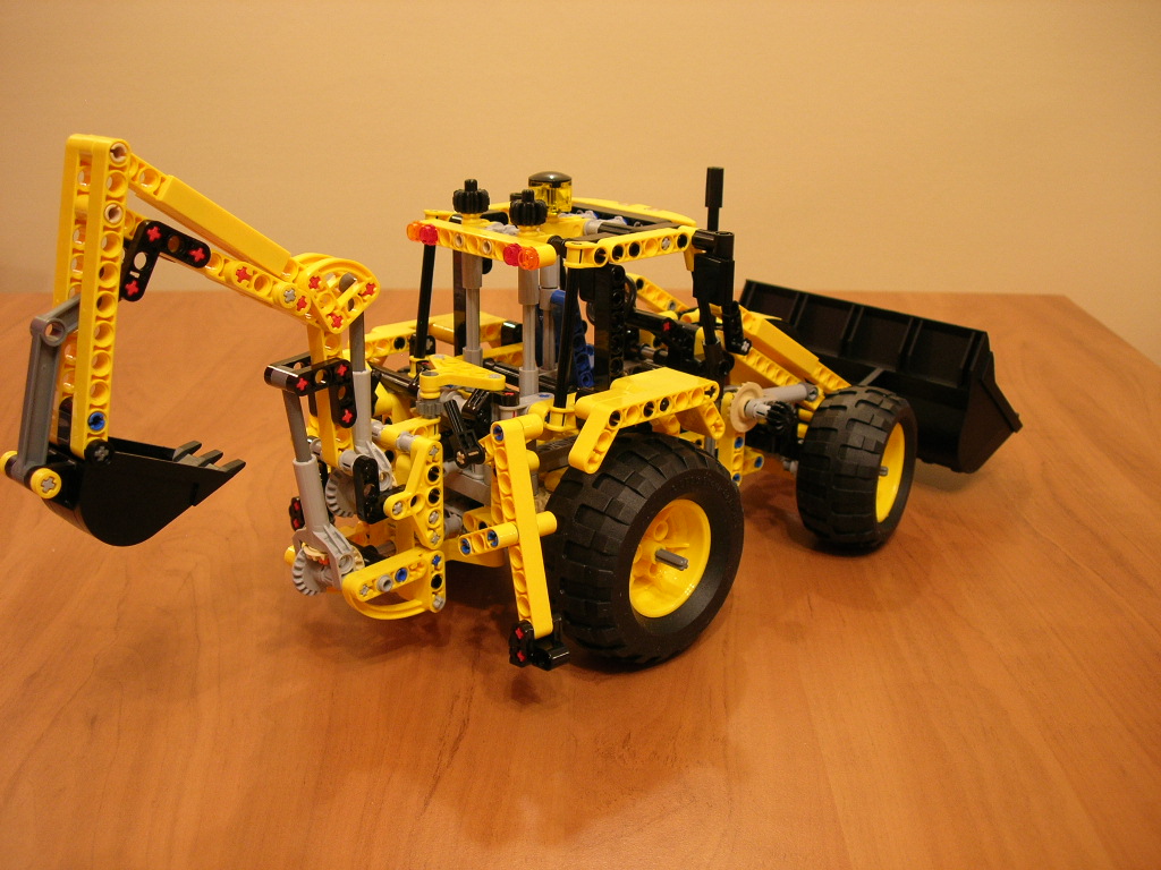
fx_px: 1274
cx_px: 580
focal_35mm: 38
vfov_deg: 37.7
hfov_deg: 49.0
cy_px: 435
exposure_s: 1/3.9
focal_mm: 7.8
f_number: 2.8
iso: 90
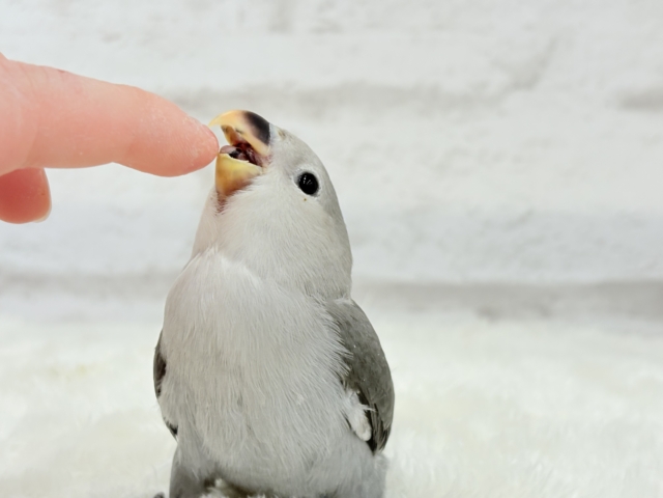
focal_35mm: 52
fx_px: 996
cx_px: 332
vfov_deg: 28.0
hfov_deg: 36.8
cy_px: 249
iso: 80
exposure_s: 1/100
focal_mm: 5.96
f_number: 1.6
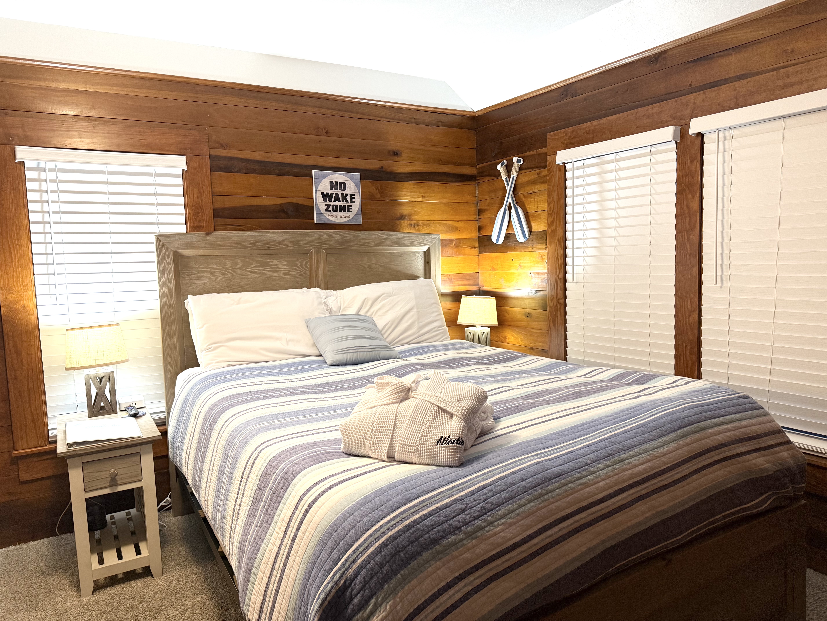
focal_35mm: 24
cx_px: 414
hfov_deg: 71.6
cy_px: 310
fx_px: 573
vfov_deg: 56.8
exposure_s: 1/60
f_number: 1.78
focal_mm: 6.76
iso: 250
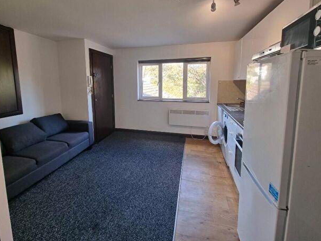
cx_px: 153
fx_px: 139
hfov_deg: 98.1
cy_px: 104
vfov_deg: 81.2
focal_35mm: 15
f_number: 2.2
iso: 100
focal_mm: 2.2
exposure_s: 1/50
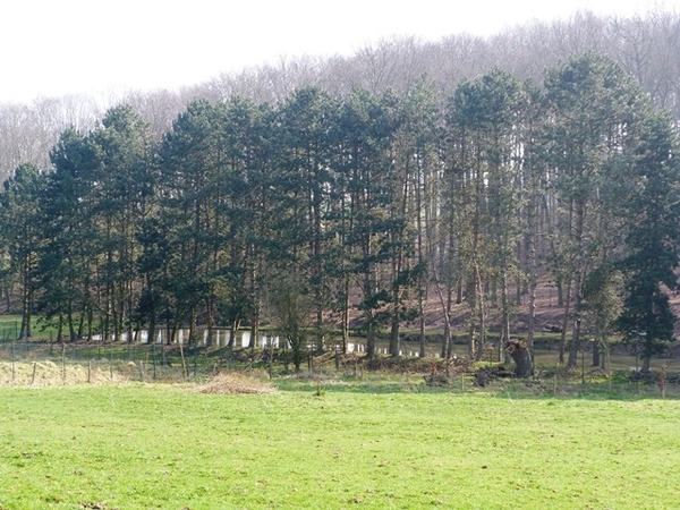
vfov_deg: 29.1
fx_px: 982
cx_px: 340
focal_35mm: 50
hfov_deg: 38.2
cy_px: 255
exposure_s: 1/125
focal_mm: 9
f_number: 4
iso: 80
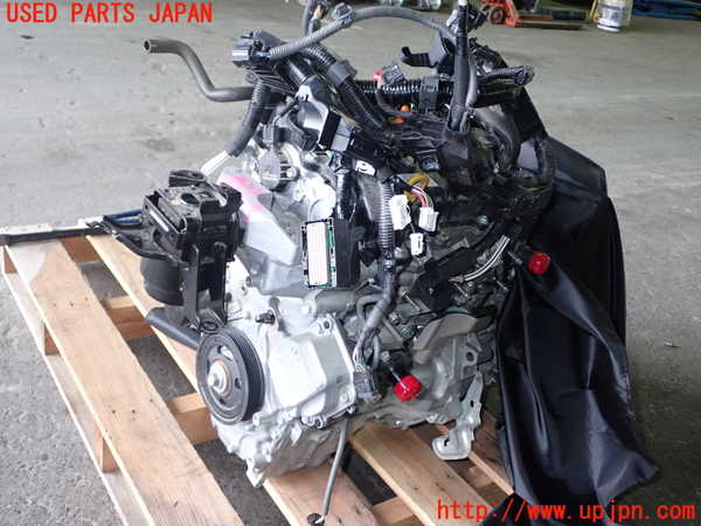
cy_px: 263
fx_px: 729
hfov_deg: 51.4
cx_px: 350
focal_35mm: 36
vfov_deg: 39.7
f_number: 2.5
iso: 200
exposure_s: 1/40
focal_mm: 6.37
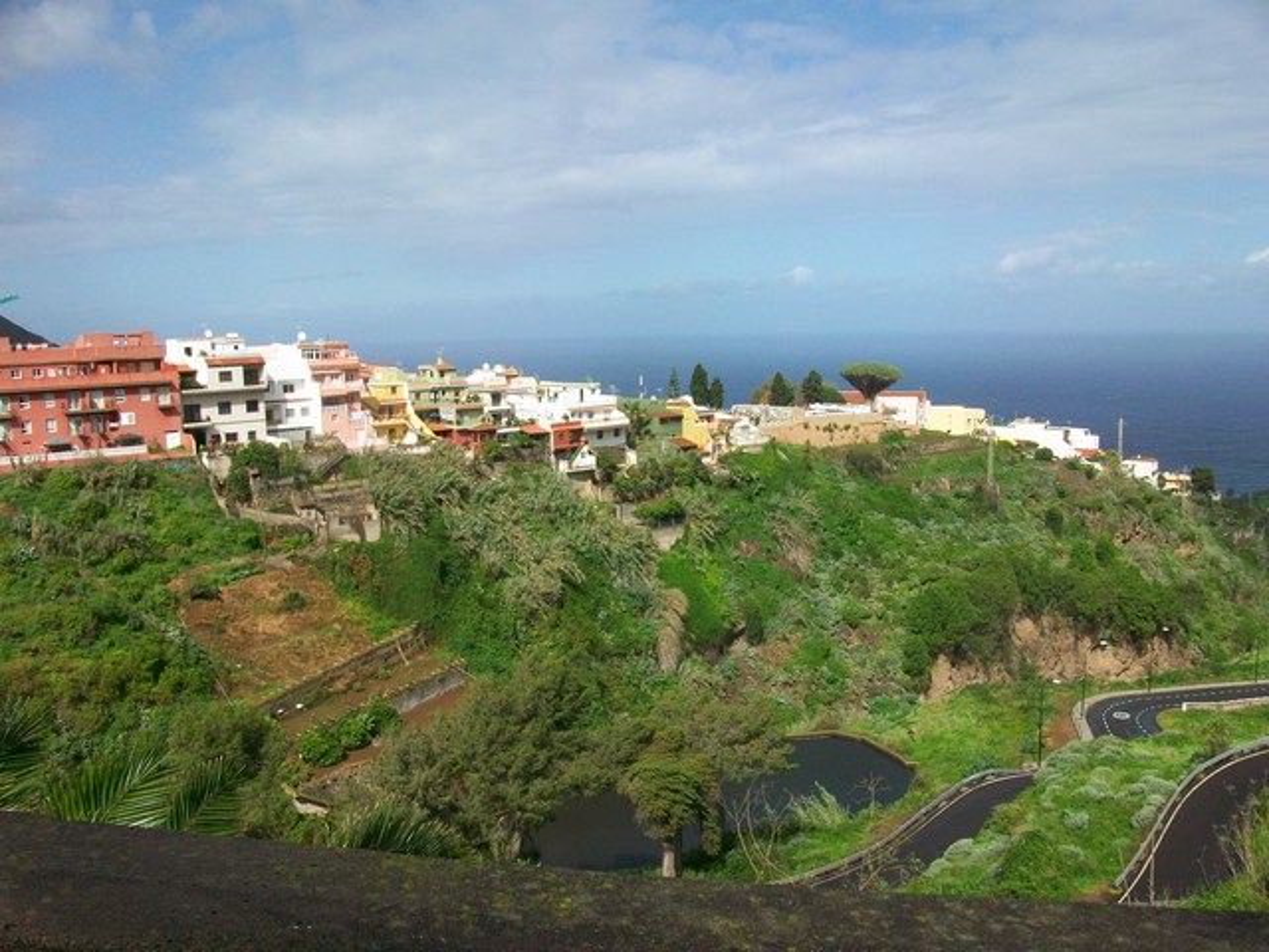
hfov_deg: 56.8
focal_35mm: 32
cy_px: 476
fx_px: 1173
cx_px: 634
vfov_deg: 44.2
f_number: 5.5
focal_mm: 5.7
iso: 64
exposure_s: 1/400
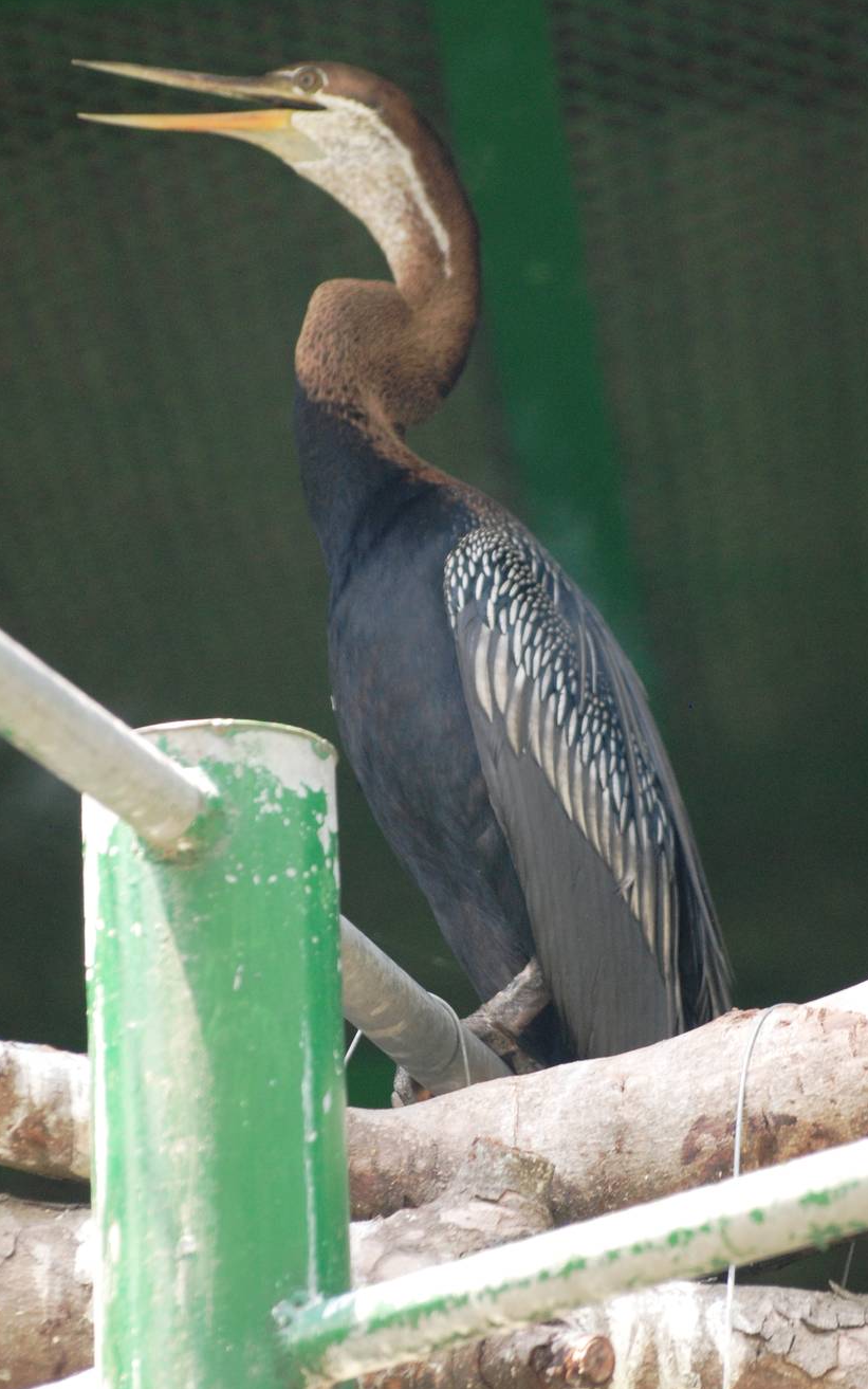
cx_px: 442
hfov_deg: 3.6
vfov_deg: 5.8
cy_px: 752
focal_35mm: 364
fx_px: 13758
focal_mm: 195
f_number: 5
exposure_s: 1/100
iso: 400
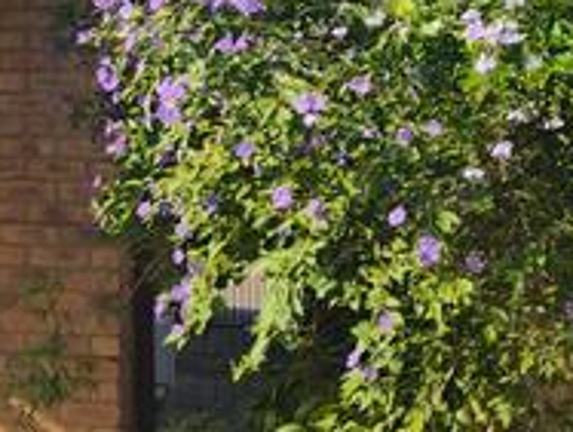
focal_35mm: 111
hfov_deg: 15.7
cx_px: -374
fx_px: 1841
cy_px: -21
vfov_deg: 13.2
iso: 100
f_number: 1.8
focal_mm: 4.7
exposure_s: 1/469
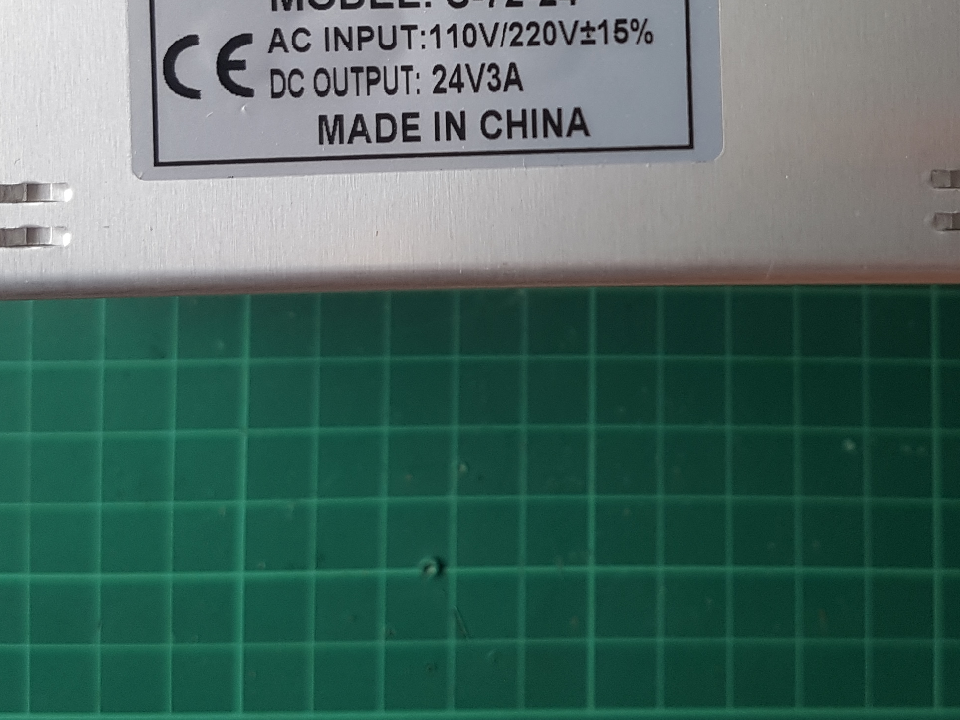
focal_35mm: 54
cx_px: 627
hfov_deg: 35.3
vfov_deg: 26.0
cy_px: 54
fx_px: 1498
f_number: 1.7
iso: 80
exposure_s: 1/50
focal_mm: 4.2
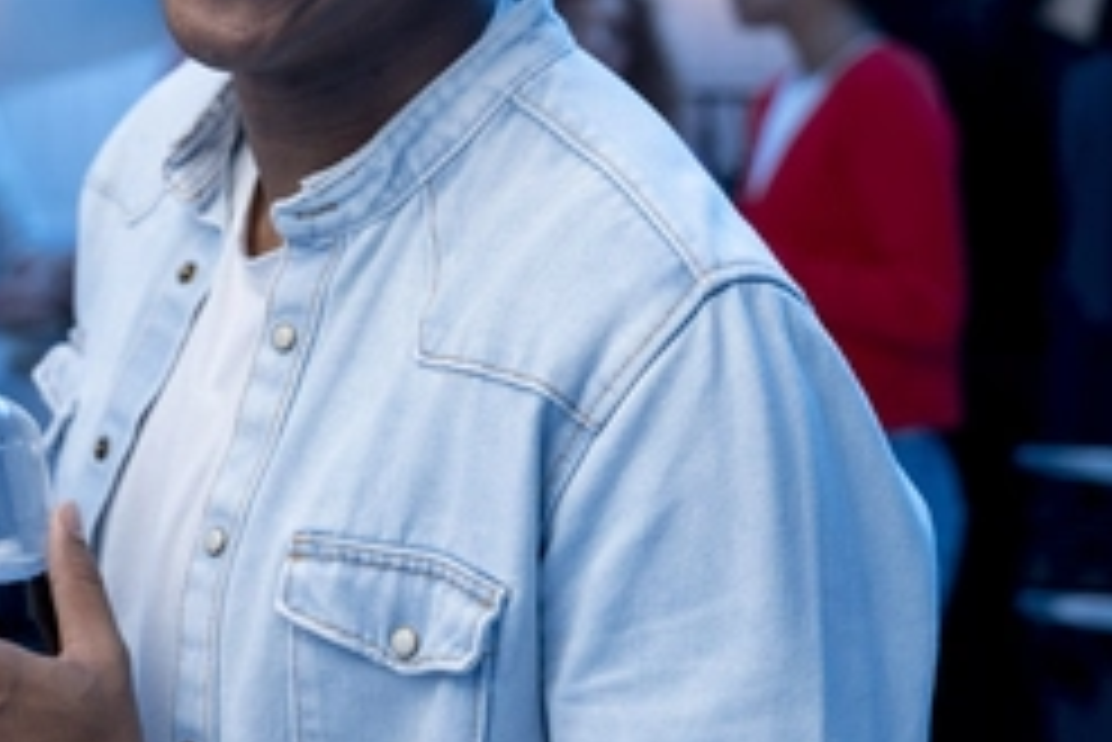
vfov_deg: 18.6
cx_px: 288
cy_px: 94
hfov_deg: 27.6
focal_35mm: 72
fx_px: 2234
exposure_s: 1/125
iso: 250
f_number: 3.2
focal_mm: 39.7
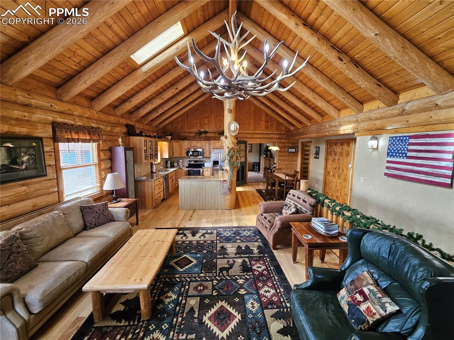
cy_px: 170
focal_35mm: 13
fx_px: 170
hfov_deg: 106.2
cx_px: 227
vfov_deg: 89.9
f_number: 2.2
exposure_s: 1/60
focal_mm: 1.7
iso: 200
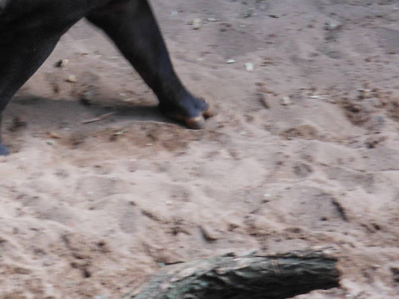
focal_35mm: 263
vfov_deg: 5.6
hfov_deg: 7.5
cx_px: 24
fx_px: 3030
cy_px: -67
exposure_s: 1/30
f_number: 5.4
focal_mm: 18.3
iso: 100
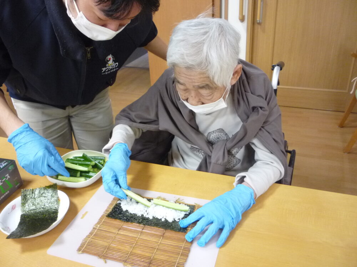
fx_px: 309
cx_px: 178
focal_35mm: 30
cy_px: 134
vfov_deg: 46.8
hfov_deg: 60.0
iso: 400
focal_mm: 5.2
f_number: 3.3
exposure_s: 1/20
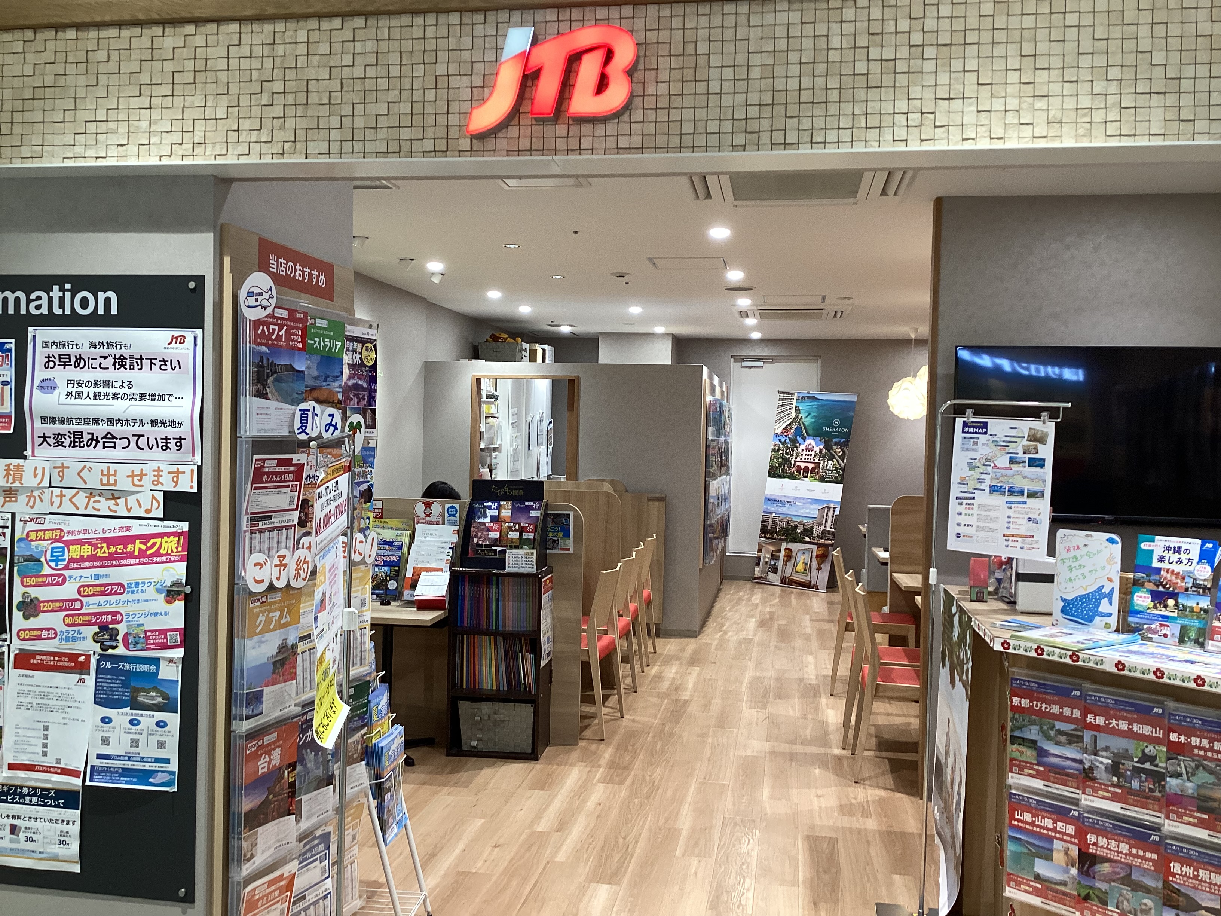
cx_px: 610
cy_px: 458
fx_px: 1093
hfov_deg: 58.4
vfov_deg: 45.4
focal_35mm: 31
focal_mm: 3.3
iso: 80
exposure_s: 1/50
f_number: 2.4
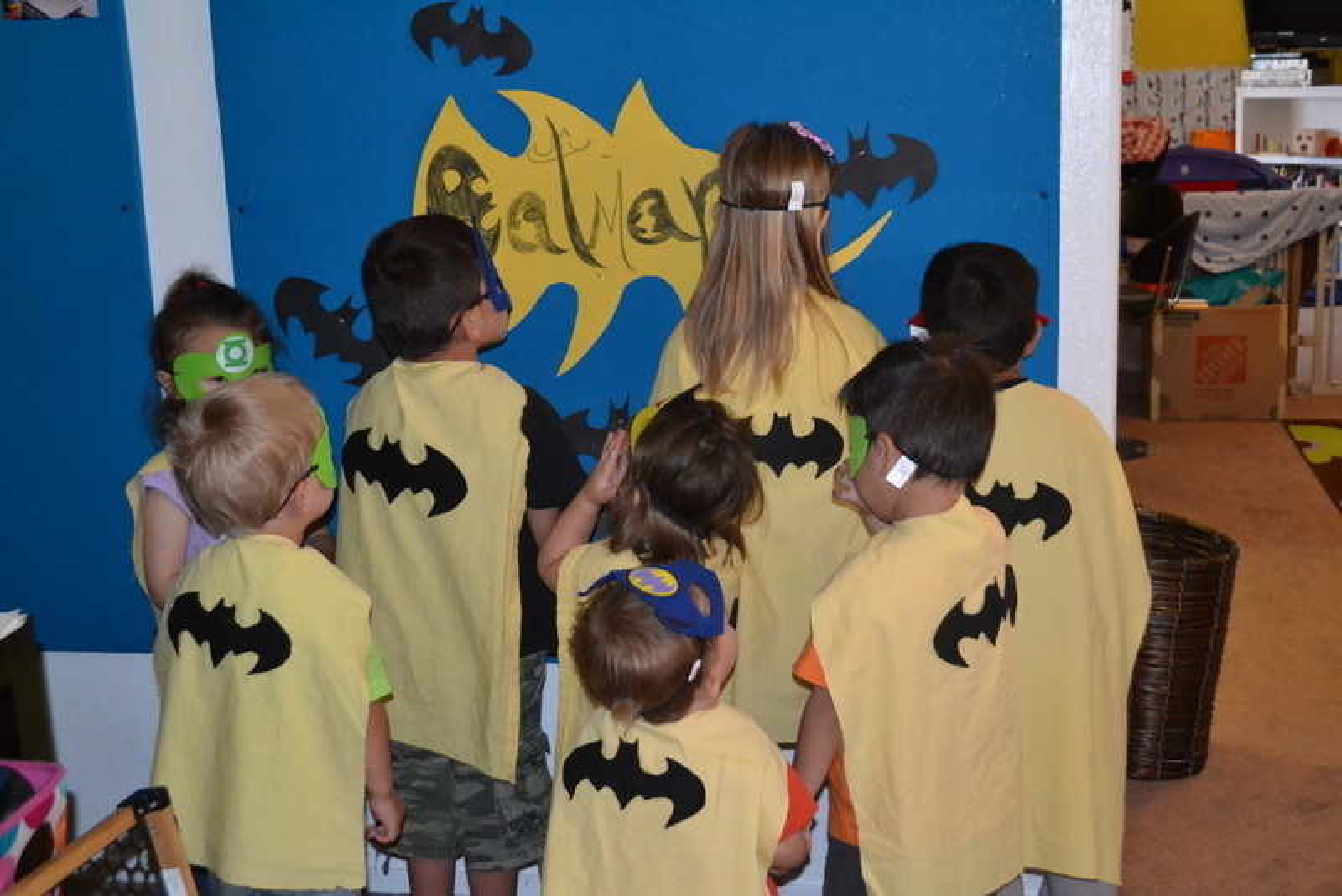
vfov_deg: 29.9
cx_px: 671
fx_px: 1678
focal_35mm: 45
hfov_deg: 43.6
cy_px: 448
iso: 3200
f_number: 4.5
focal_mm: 30
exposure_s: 1/60
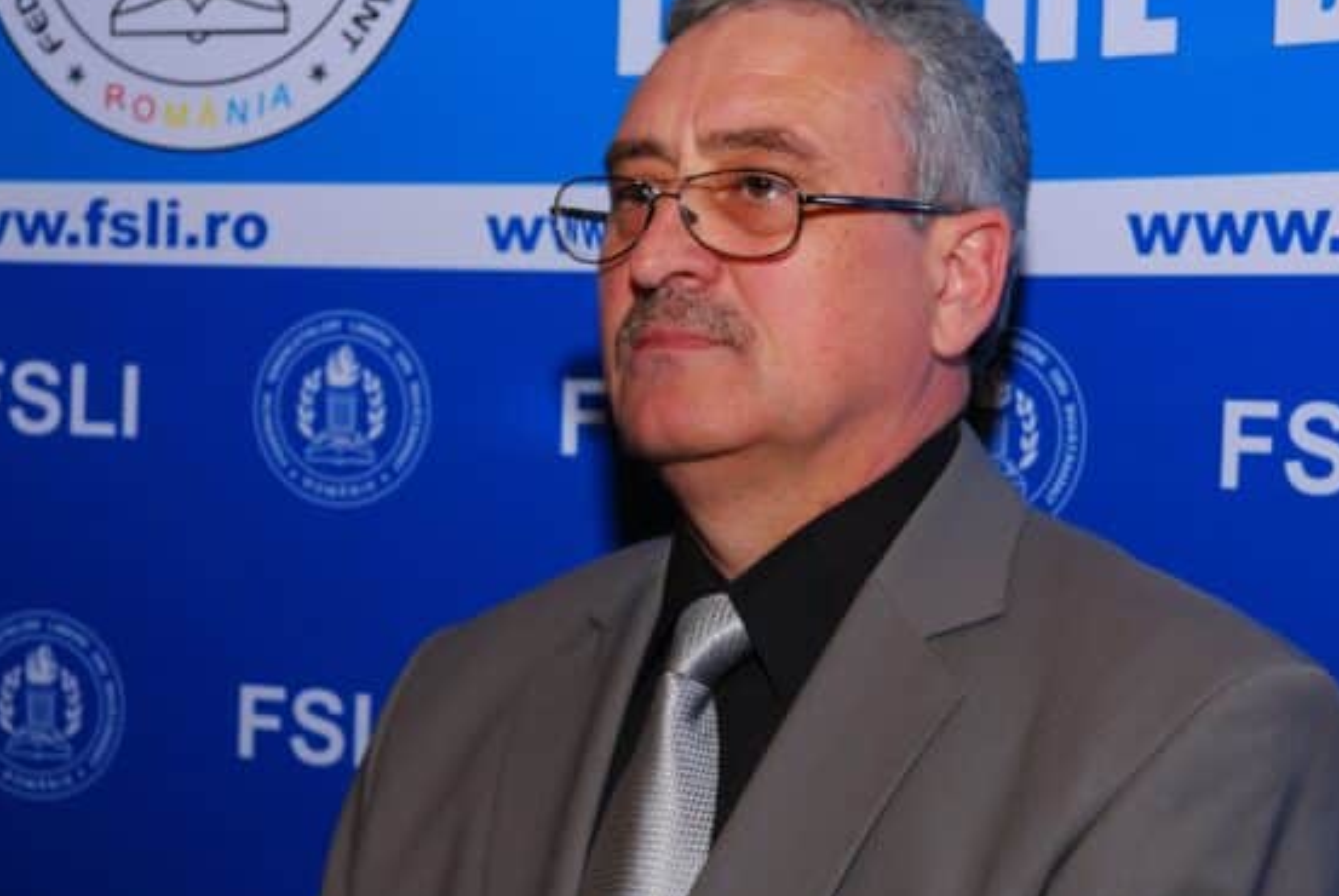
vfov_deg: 20.1
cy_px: 407
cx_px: 758
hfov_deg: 29.6
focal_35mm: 68
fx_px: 2532
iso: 200
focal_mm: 36
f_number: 5.6
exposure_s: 1/50
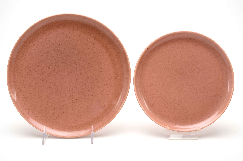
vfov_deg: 29.7
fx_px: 303
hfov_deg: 43.7
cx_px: 122
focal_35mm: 45
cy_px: 80
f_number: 29
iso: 100
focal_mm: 30
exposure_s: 1/160
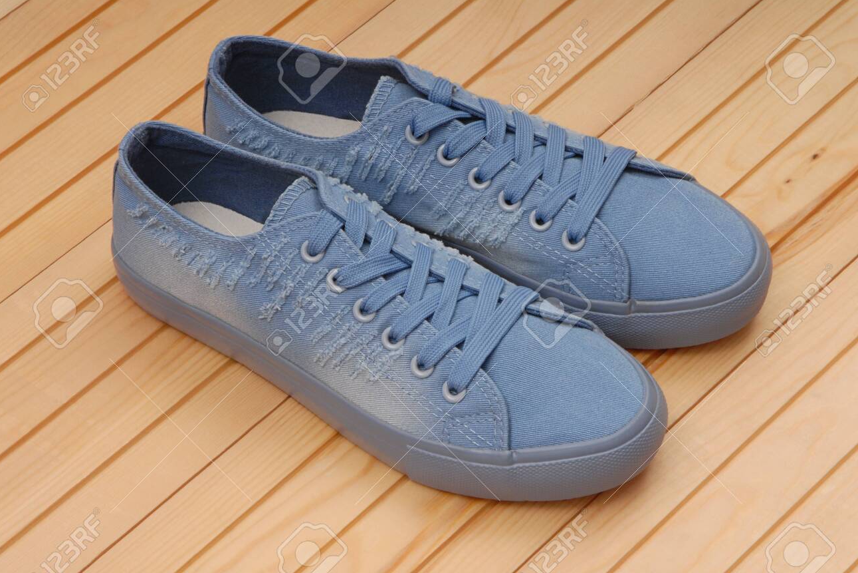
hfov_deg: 15.9
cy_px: 287
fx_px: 3063
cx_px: 429
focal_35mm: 129
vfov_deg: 10.7
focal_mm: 85
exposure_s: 1/250
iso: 250
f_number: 20
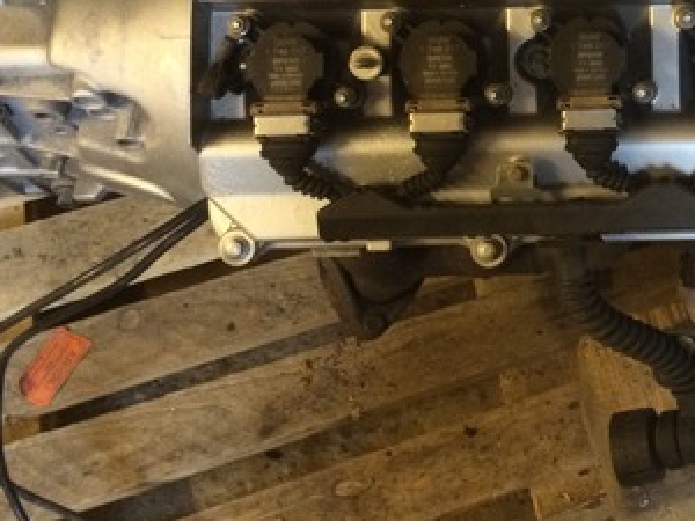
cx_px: 718
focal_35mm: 64
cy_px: 7
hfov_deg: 28.2
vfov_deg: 22.1
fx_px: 1285
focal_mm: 4.12
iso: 320
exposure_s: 1/15
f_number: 2.2
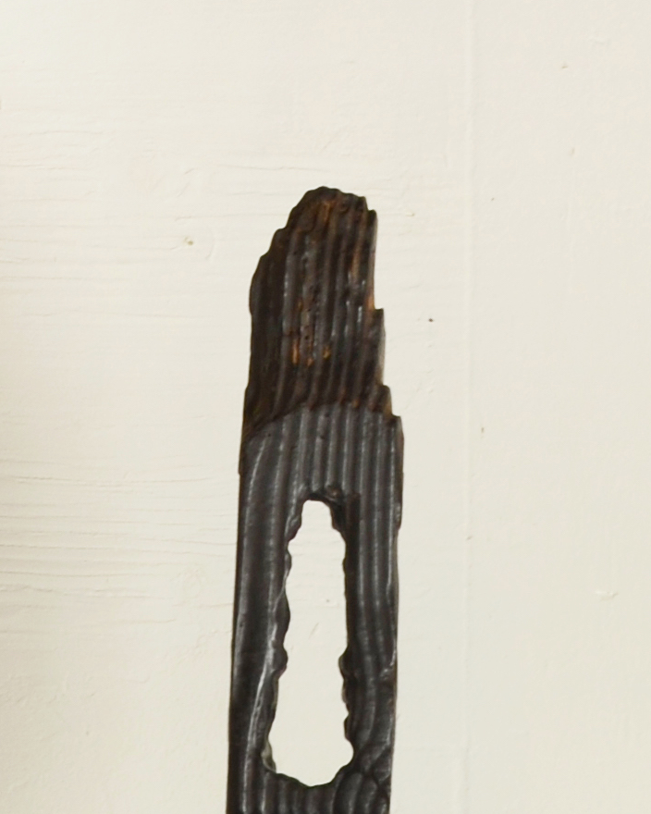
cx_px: 338
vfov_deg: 2.9
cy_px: 2099
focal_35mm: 669
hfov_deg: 2.3
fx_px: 16103
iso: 160
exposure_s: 1/6
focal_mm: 85
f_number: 9
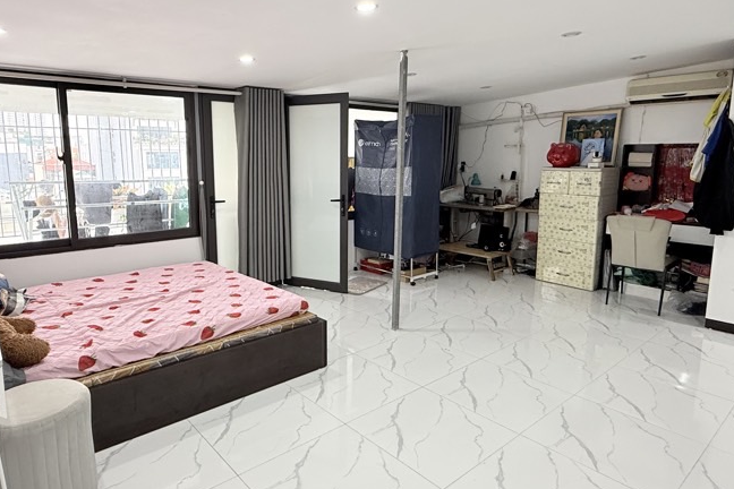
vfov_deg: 55.0
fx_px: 469
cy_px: 222
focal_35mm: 23
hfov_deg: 75.9
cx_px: 331
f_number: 2.2
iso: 200
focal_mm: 2.22
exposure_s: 1/100
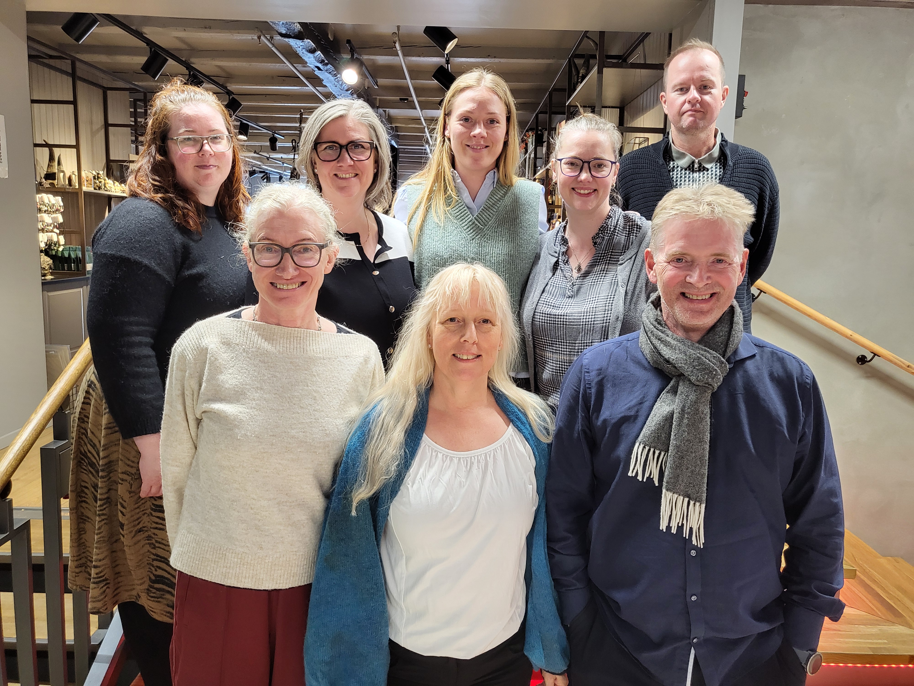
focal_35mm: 26
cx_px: 457
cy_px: 343
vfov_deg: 53.1
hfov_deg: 67.3
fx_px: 687
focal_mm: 4.25
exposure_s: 1/50
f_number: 1.8
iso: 400
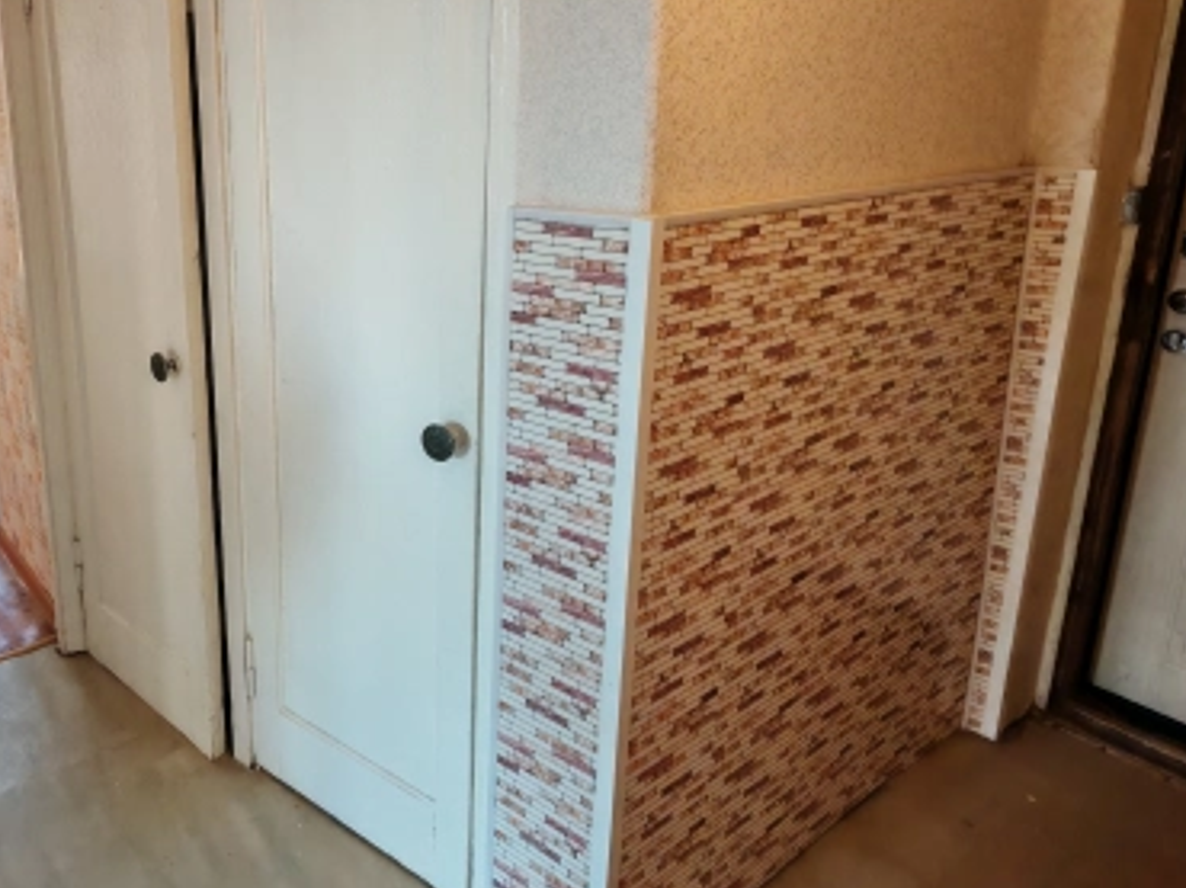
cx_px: 356
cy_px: 317
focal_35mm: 27
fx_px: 924
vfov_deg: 50.6
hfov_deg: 63.0
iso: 160
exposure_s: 1/33
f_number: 2.2
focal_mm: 1.96
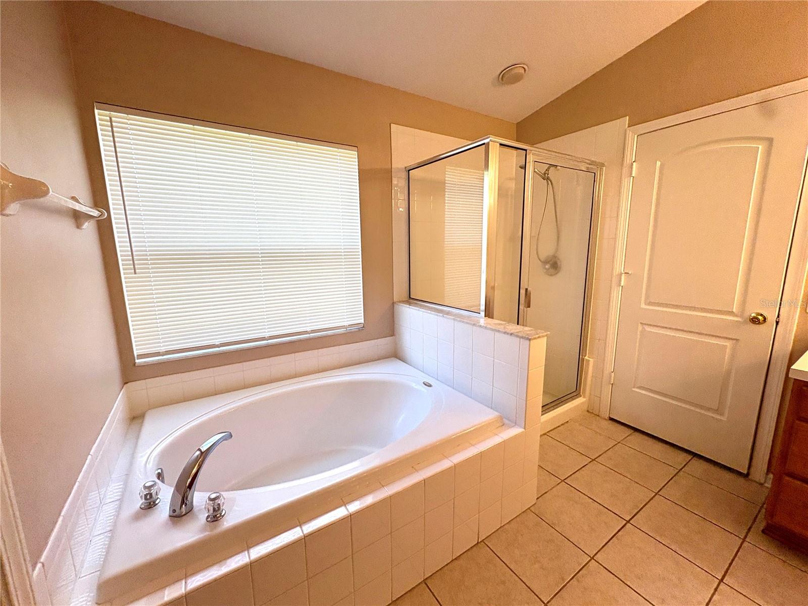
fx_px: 327
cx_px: 404
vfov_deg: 85.7
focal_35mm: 14
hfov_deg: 102.1
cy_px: 303
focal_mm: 2.22
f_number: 2.2
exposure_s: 1/120
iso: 50
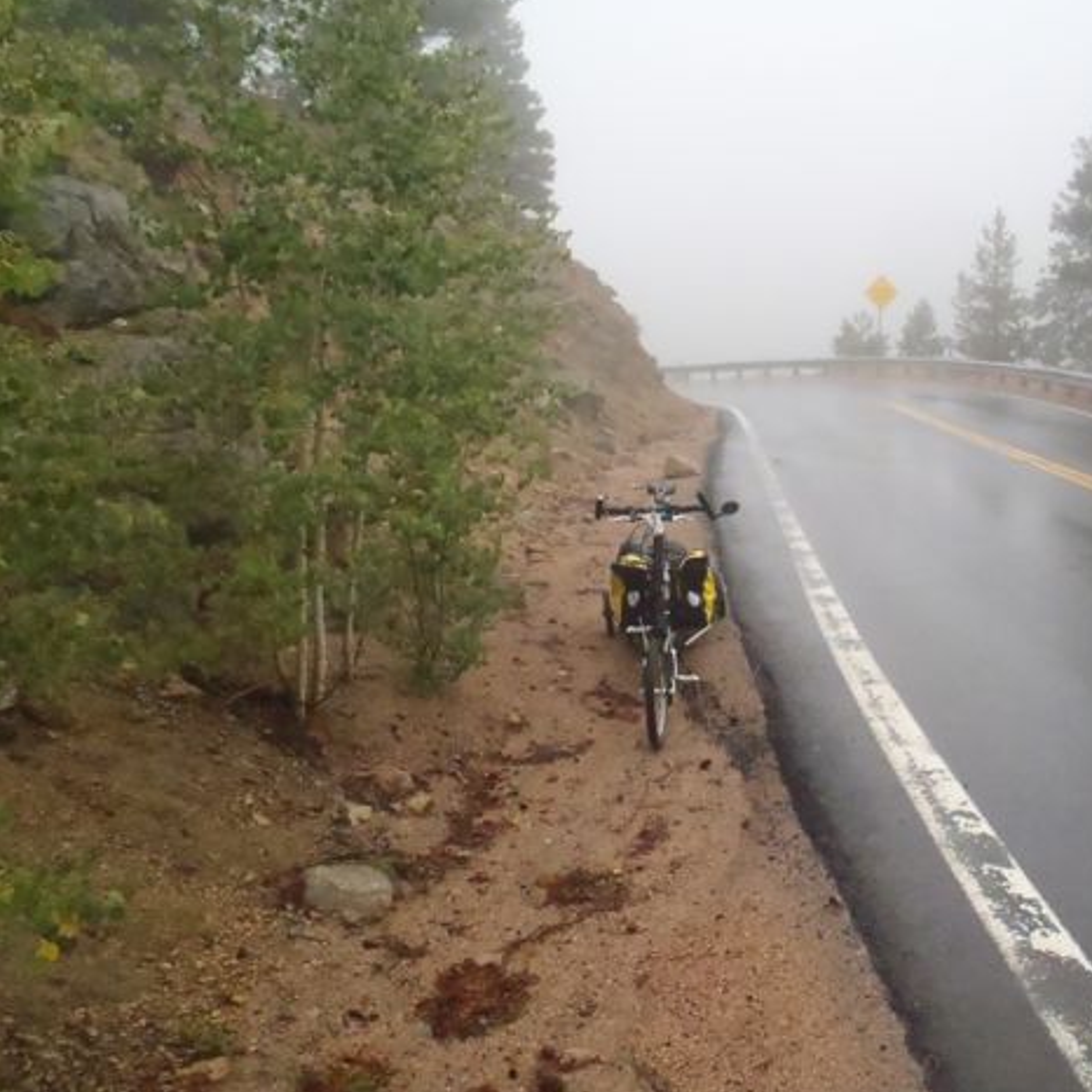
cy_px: 548
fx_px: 1213
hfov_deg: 47.5
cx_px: 745
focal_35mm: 34
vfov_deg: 48.5
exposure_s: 1/80
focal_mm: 5
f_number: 10
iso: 800
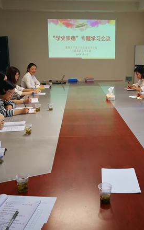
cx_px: 96
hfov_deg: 32.5
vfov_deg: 50.4
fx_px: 245
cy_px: 115
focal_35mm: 39
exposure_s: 1/50
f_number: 2.2
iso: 125
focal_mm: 3.95
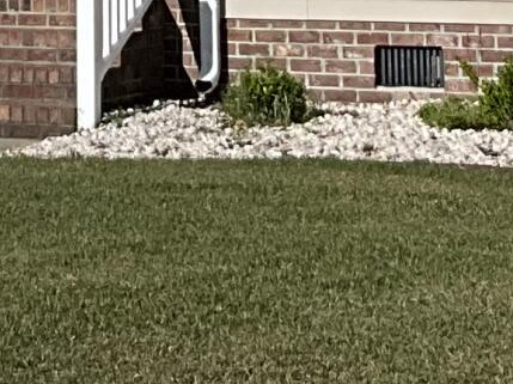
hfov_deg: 9.7
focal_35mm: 203
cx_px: 33
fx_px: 3006
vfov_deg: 6.5
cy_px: -854
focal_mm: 3
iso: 25
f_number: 1.8
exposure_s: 1/3322
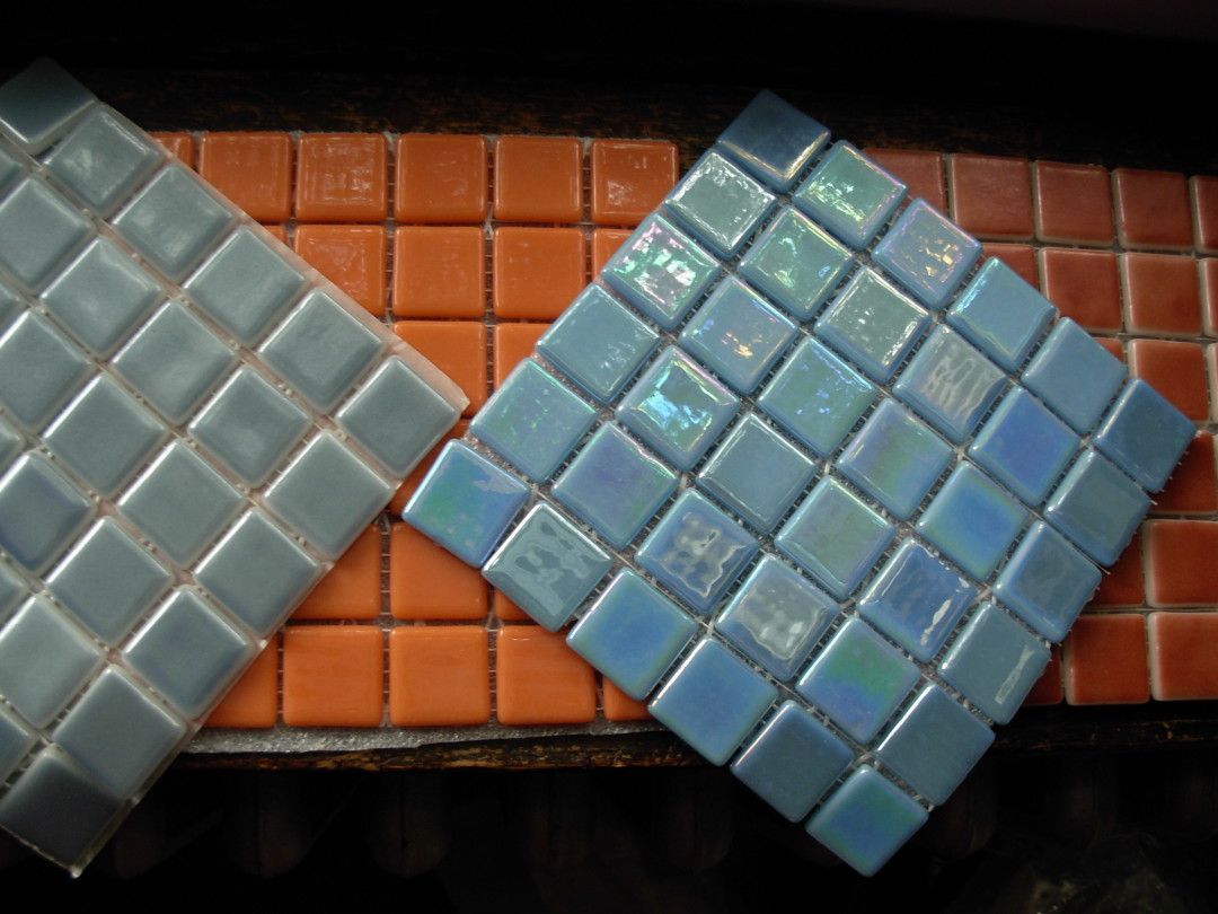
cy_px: 457
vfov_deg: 37.7
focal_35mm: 38
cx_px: 609
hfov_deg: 49.0
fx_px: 1337
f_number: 2.9
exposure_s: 1/18.4
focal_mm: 6.3
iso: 79
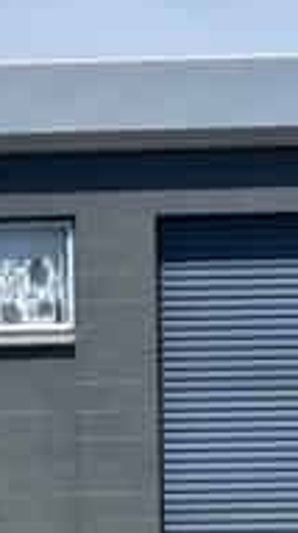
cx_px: 368
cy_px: 361
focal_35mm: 180
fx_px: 2536
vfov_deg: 12.0
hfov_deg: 6.7
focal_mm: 6.86
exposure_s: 1/5556
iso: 64
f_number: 1.78
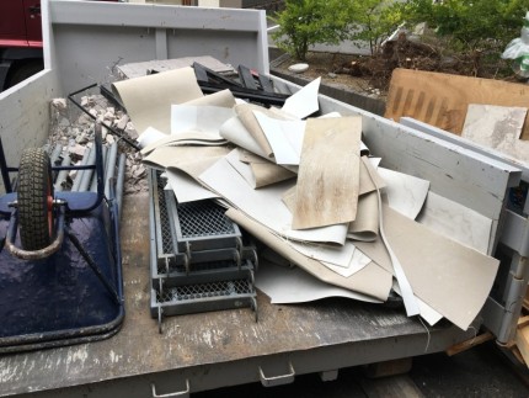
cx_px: 264
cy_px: 199
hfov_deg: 61.6
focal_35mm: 29
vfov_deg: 48.3
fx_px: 443
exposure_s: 1/168
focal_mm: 4.15
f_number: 2.2
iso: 25
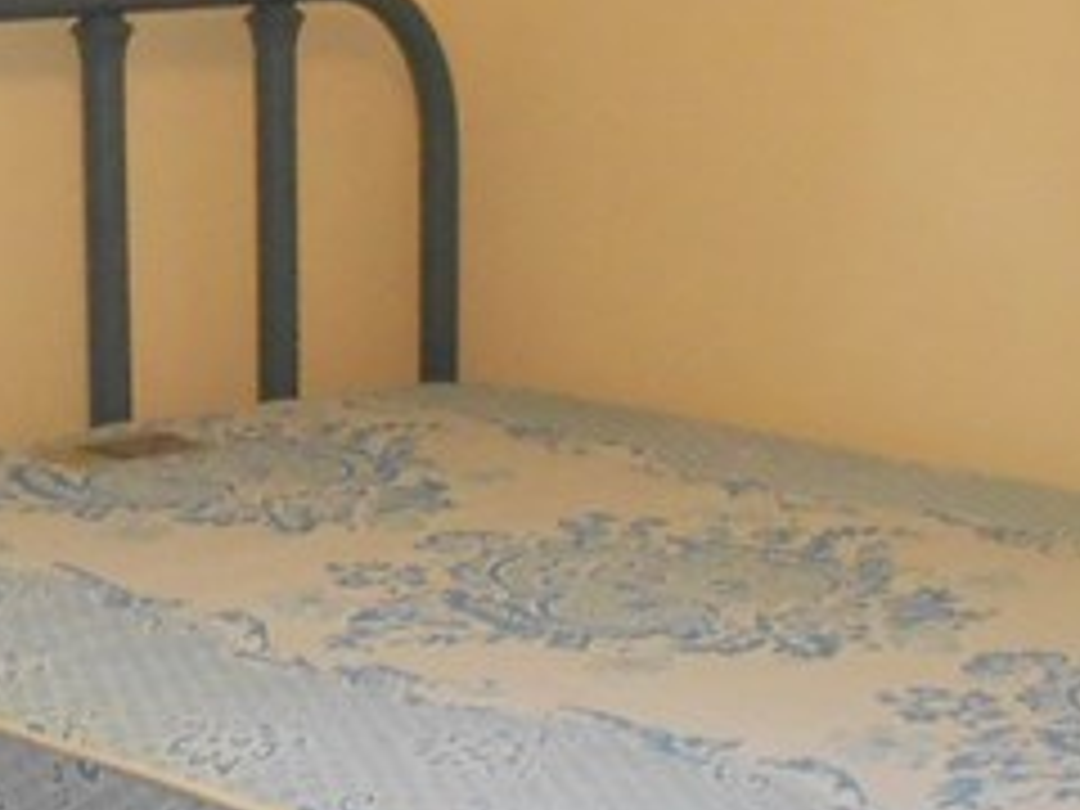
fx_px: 3463
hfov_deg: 17.5
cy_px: 346
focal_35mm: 111
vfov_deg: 13.3
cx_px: 126
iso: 200
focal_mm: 4.6
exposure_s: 1/25
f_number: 3.2
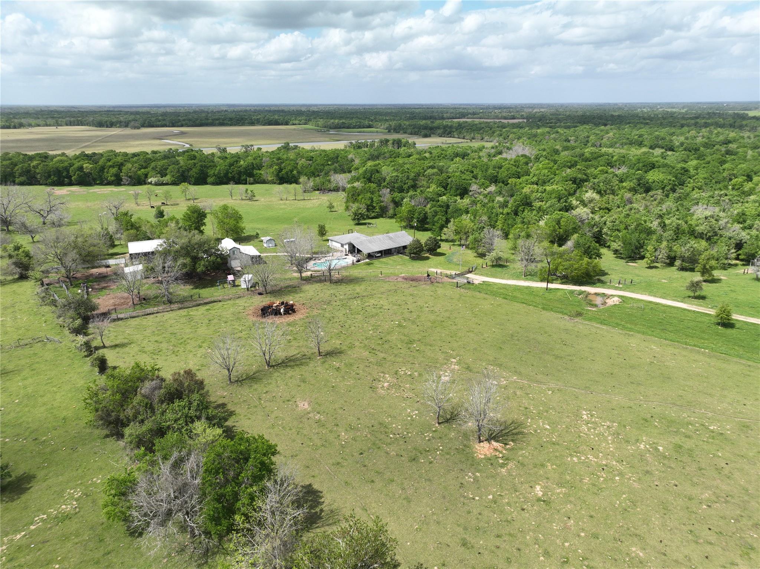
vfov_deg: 56.8
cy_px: 284
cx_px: 380
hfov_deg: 71.6
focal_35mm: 24
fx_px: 527
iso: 100
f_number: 2.8
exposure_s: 1/1600
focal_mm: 12.29
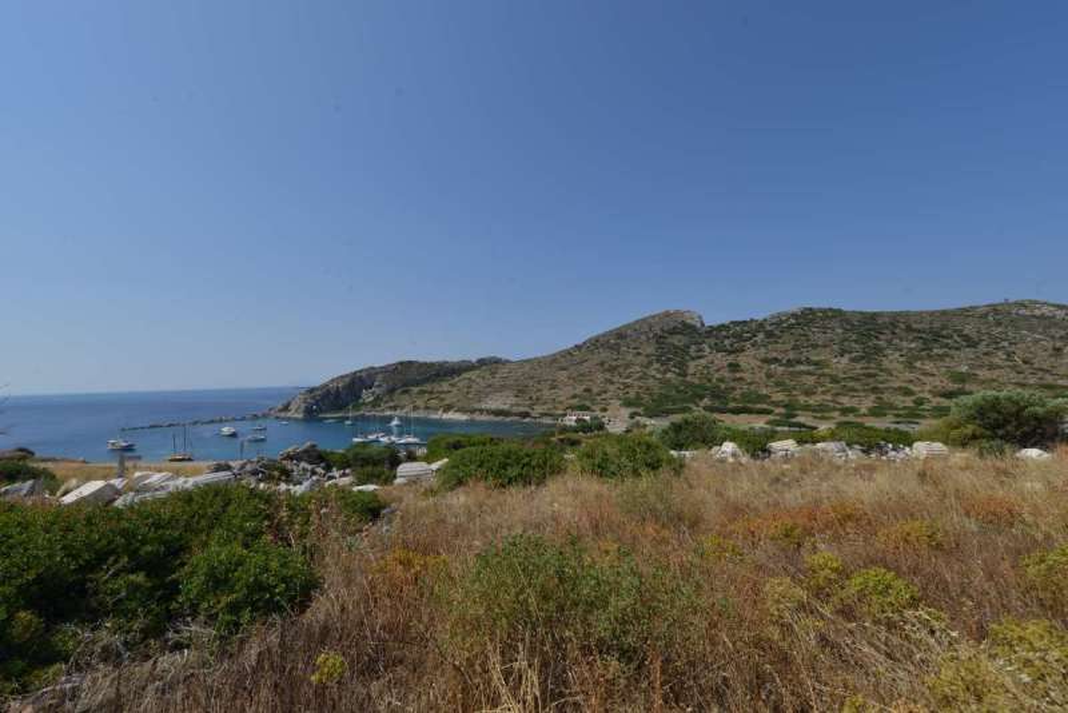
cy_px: 356
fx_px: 415
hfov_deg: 104.2
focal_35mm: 14
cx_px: 534
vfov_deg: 81.3
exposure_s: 1/320
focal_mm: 14
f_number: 9
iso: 100
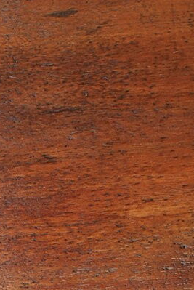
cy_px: 424
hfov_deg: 7.3
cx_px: 112
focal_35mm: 189
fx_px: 1524
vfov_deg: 10.5
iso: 125
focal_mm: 26
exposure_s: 1/125
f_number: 5.6
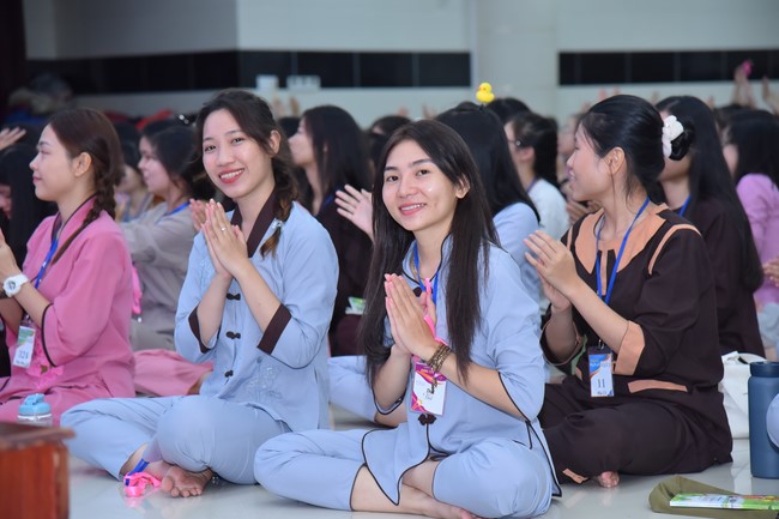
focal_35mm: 100
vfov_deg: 13.7
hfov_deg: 20.4
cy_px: 260
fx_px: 2163
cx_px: 390
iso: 1250
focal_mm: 100
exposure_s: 1/160
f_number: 5
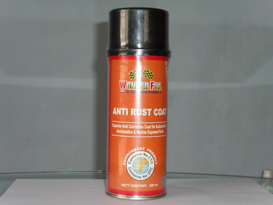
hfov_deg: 29.4
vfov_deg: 22.3
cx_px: 136
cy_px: 102
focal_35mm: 66
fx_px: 521
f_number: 4.6
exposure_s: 1/60
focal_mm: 11.7
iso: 200
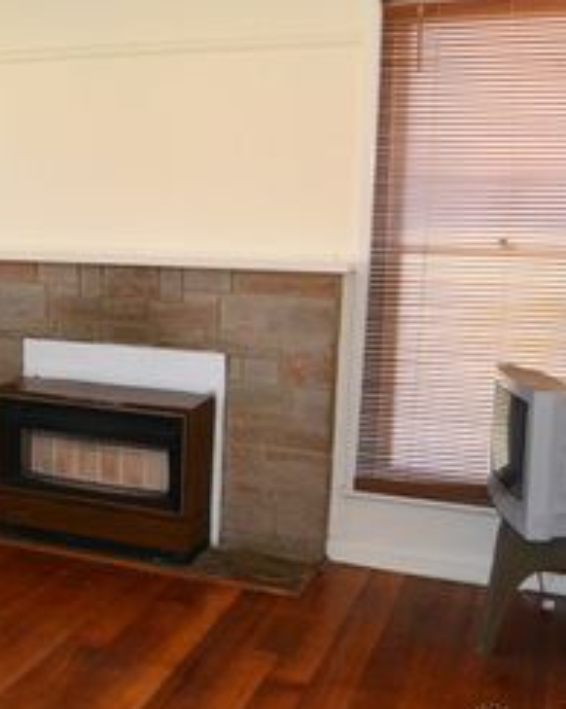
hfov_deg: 28.9
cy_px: 334
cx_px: 6
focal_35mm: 49
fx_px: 1027
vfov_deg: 38.1
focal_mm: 18
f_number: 4.5
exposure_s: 1/200
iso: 2500
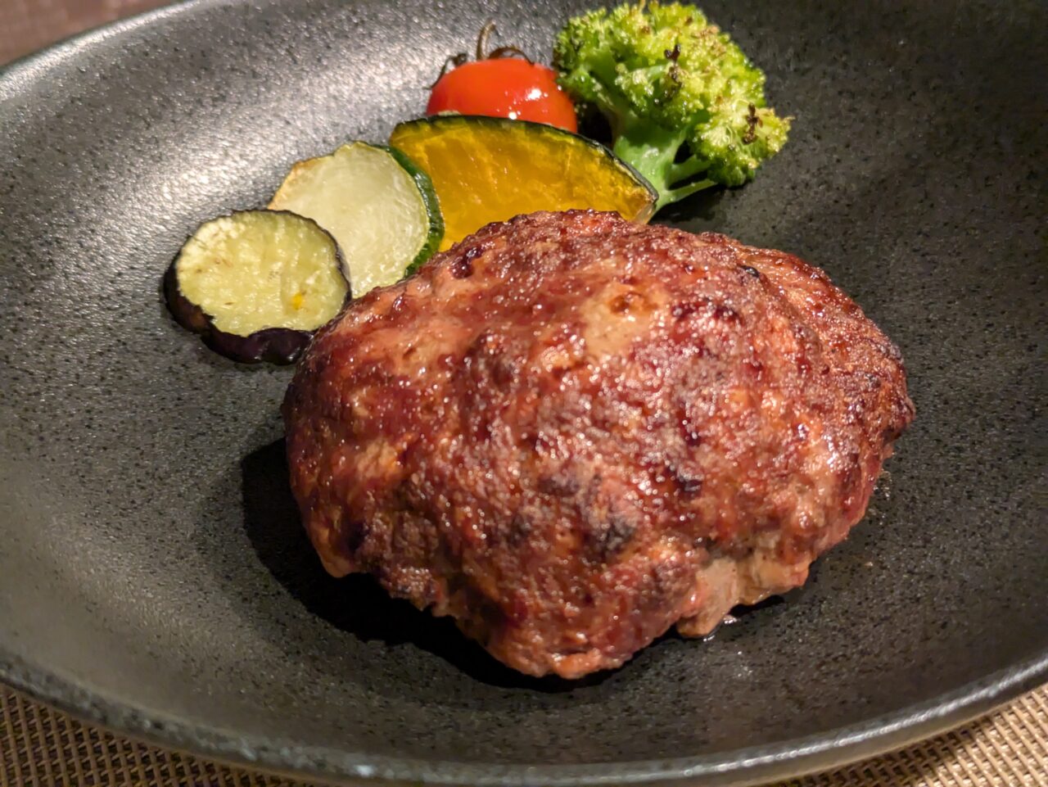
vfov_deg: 28.6
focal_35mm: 51
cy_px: 394
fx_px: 1545
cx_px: 524
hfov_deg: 37.5
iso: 935
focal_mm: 5.43
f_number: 1.89
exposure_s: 1/100
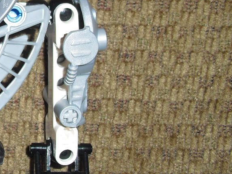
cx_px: -64
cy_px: -2
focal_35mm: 100
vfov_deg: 14.5
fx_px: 670
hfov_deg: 18.4
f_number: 3.1
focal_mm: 6.3
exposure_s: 1/60
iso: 100
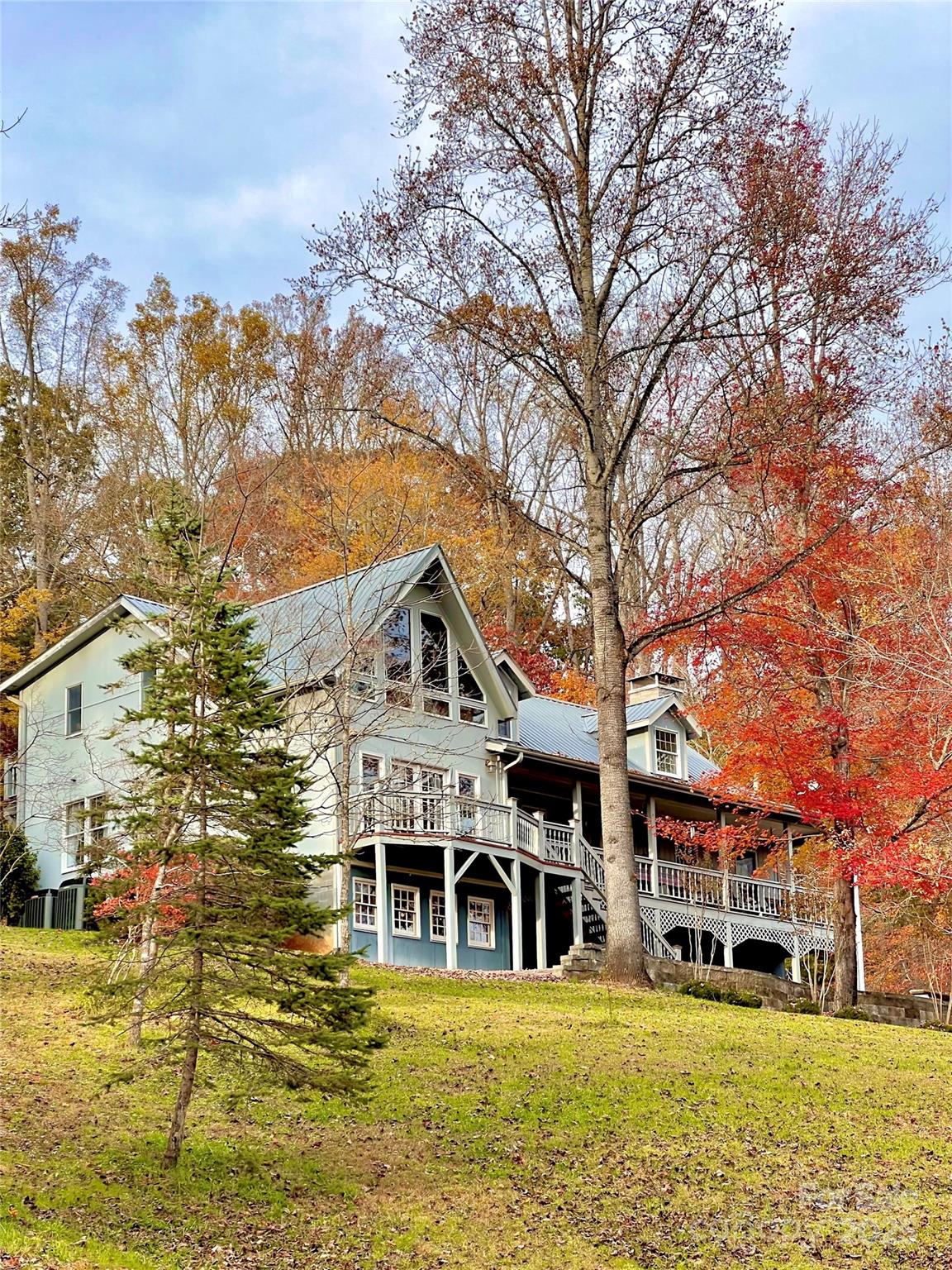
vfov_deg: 25.3
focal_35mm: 77
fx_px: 2824
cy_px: 635
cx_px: 476
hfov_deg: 19.1
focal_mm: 9
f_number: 2.8
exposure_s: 1/122
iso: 40
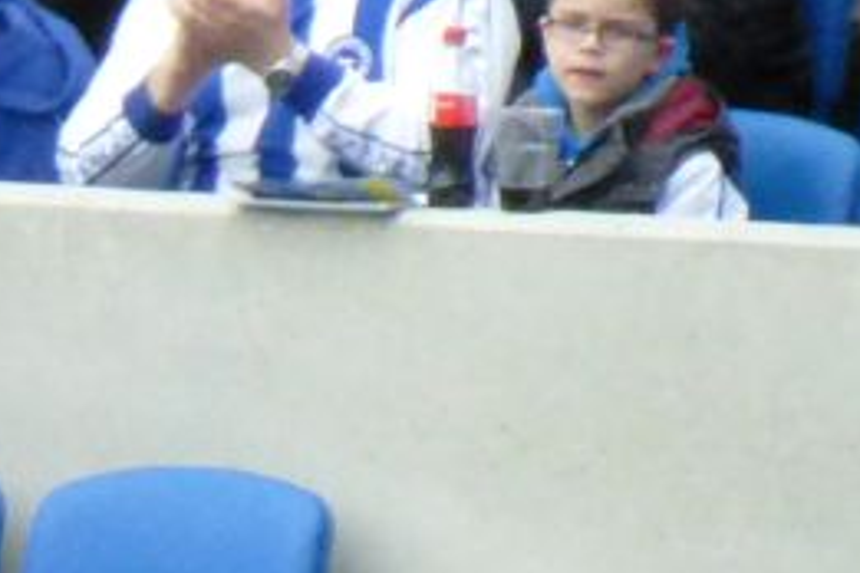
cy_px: 1136
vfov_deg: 0.8
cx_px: -659
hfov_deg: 1.2
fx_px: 39987
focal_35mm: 1674
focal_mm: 62.5
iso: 1600
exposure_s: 1/1300
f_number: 5.9
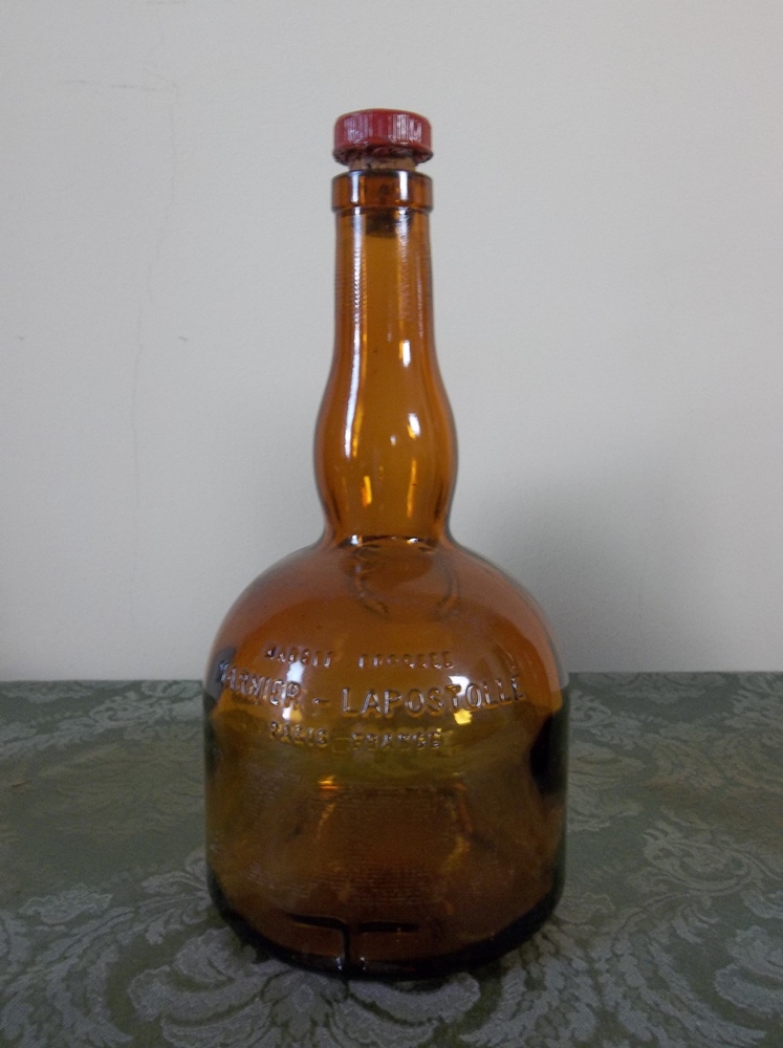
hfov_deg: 44.1
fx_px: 968
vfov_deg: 56.9
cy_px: 524
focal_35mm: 32
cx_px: 392
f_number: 3.7
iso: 173
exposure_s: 1/8
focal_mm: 5.7
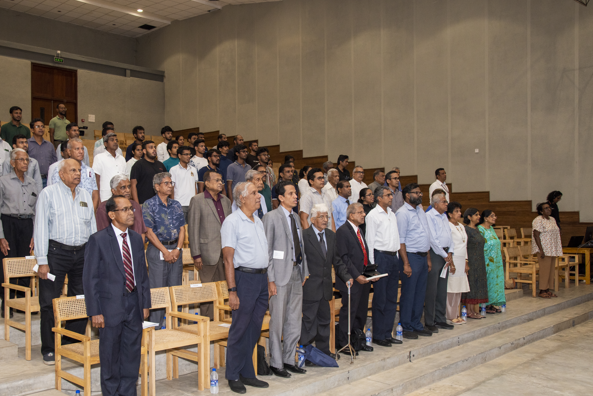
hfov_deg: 51.5
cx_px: 233
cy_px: 211
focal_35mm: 37
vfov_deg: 36.0
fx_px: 610
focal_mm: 30
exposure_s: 1/125
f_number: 6.3
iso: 400
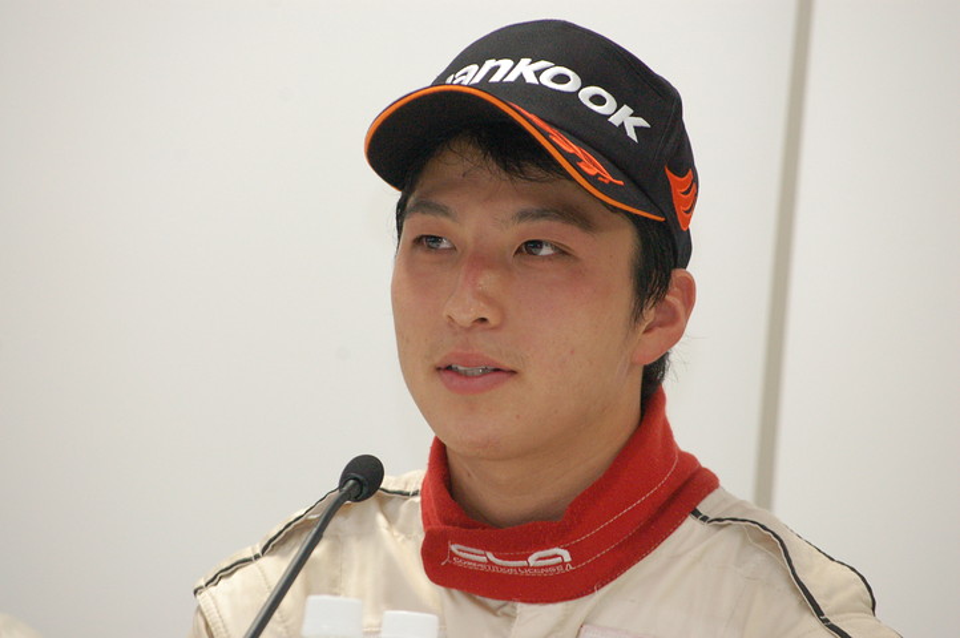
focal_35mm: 240
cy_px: 319
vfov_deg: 5.7
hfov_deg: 8.6
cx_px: 480
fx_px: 6394
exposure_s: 1/90
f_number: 8
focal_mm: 160
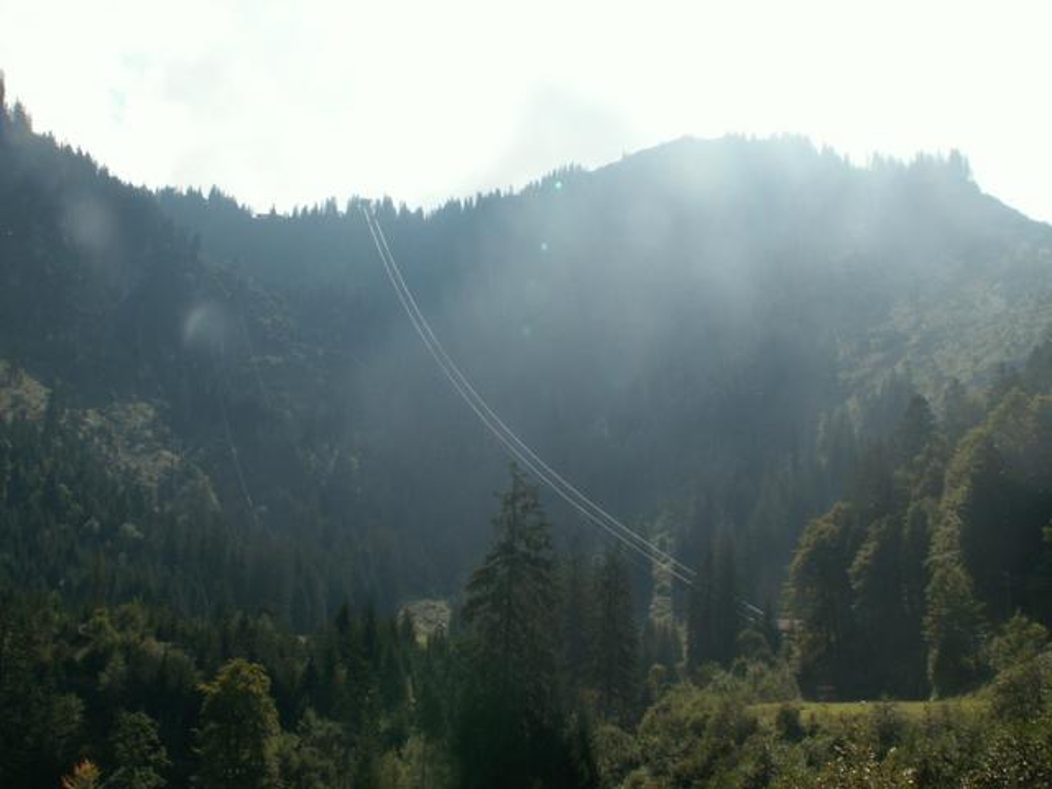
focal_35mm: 53
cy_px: 394
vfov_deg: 27.5
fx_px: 1611
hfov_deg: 36.2
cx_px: 526
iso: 50
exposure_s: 1/200
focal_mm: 8.79
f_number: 8
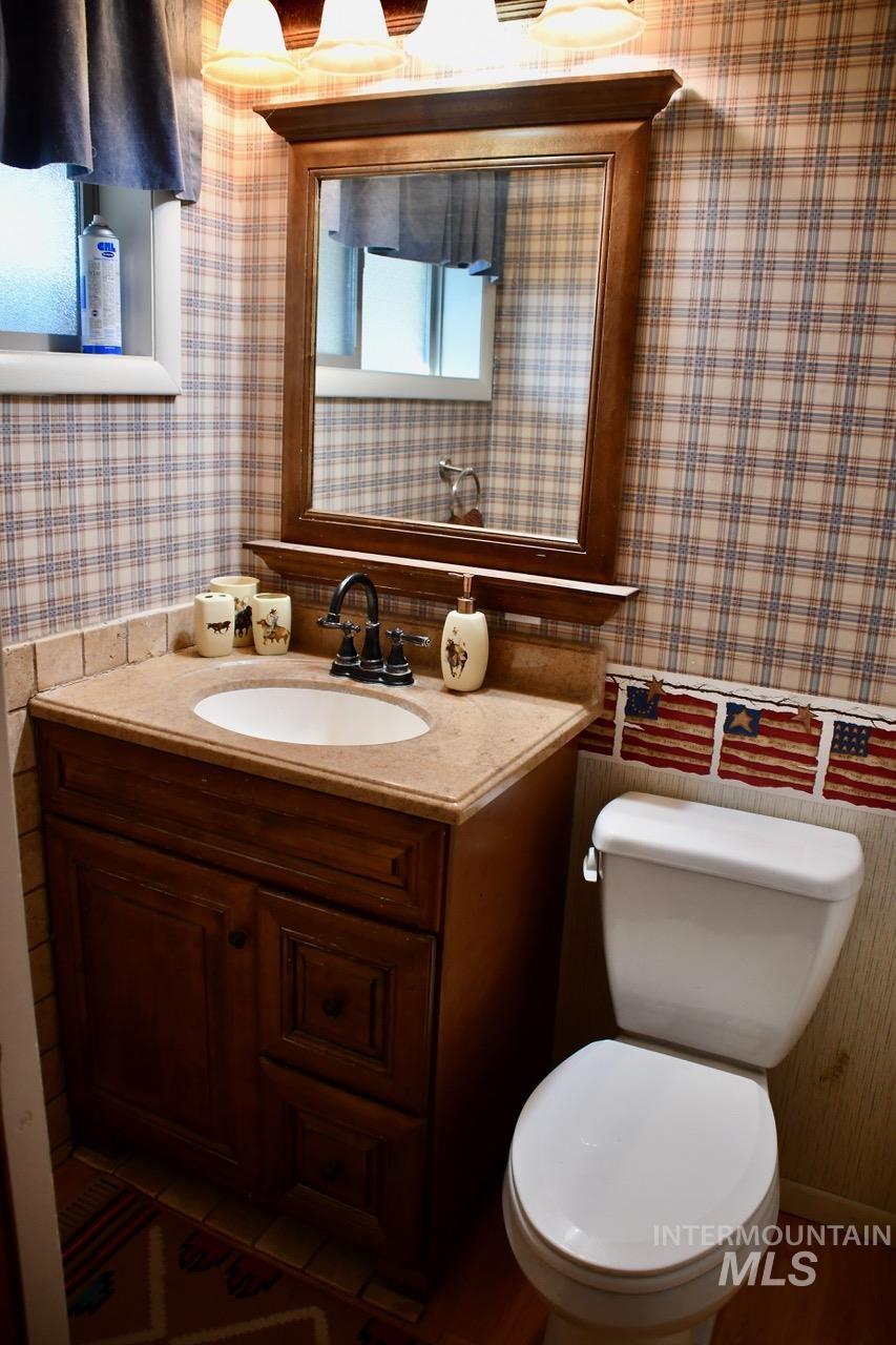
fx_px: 1008
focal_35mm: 27
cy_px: 672
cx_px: 448
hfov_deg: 47.9
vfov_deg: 67.4
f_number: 3.5
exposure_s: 1/125
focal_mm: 18
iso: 800
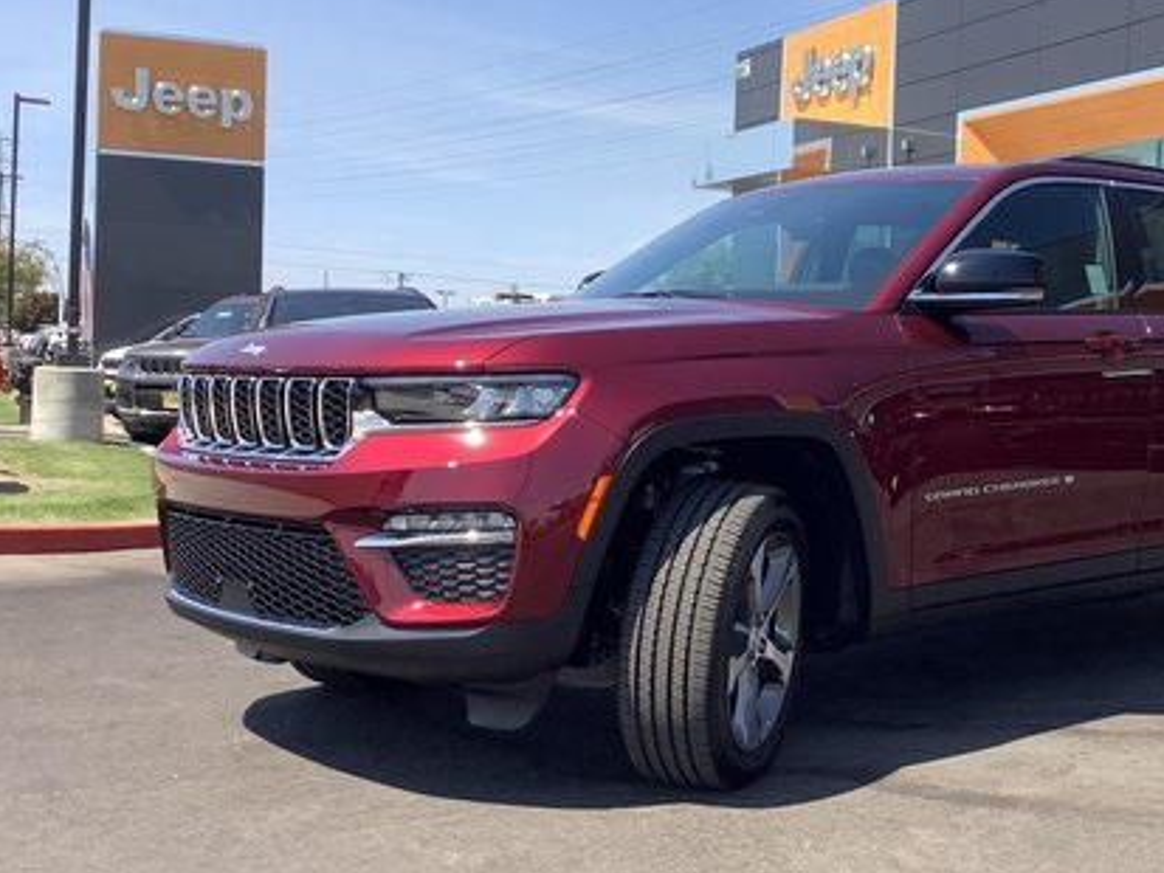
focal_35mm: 48
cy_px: 383
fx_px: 1615
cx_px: 854
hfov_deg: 38.7
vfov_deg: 30.3
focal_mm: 3.3
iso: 25
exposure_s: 1/831
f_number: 2.4
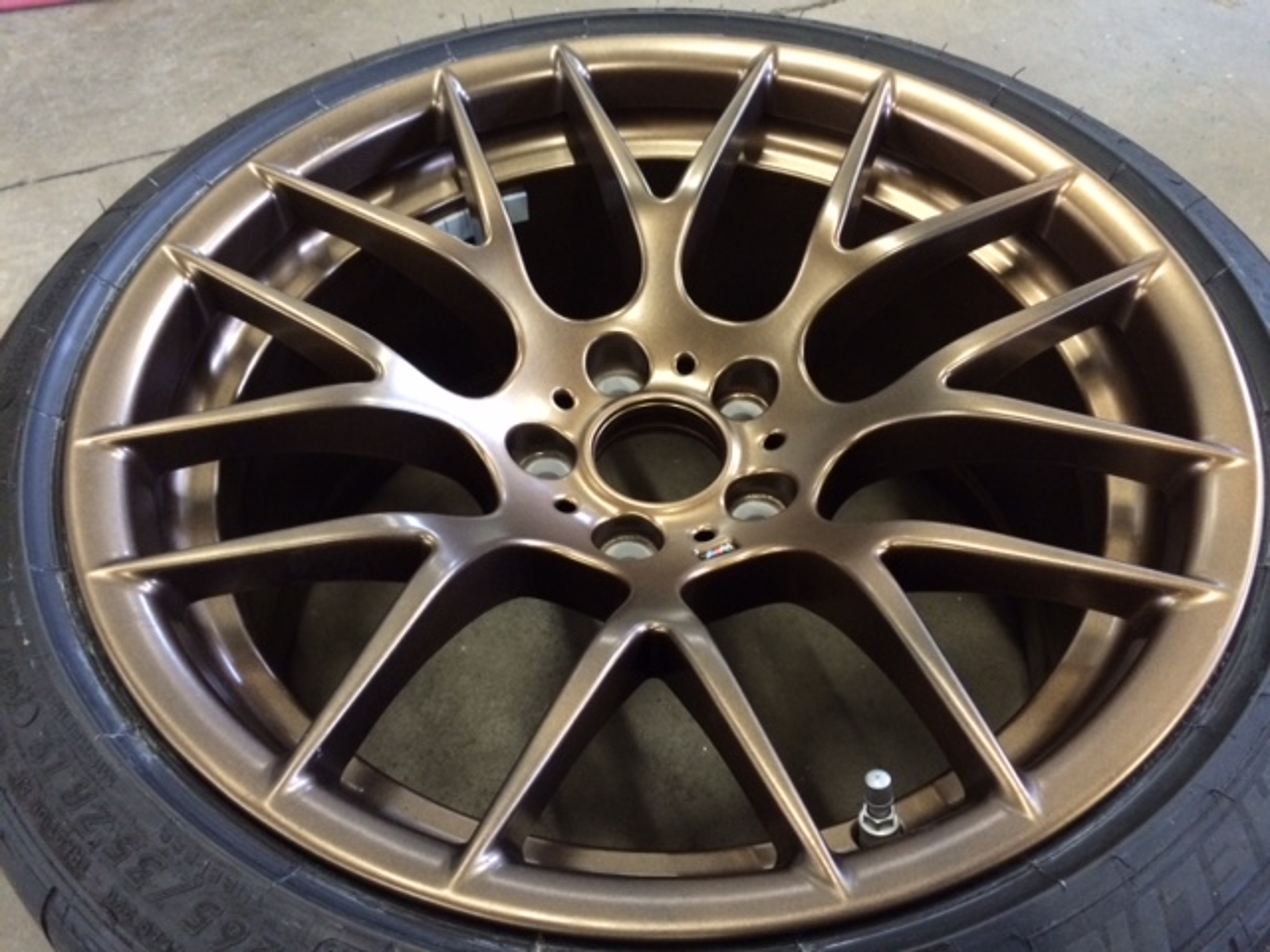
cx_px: 635
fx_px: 1064
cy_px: 476
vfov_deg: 48.2
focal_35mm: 29
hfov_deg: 61.7
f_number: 2.2
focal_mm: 4.15
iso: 400
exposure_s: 1/15
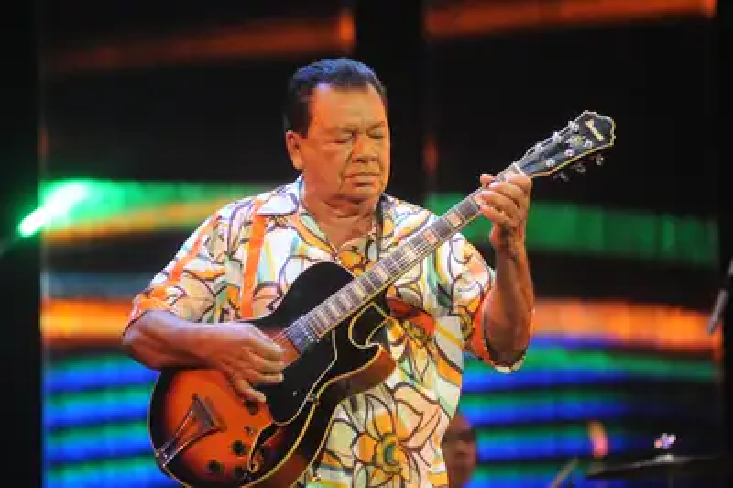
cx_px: 366
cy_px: 244
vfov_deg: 4.6
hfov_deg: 6.9
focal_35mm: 300
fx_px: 6103
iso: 800
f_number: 2.8
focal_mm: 200
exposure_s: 1/200
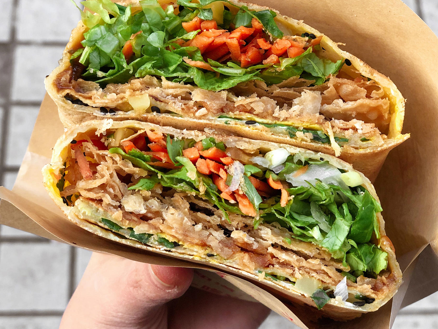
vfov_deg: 23.6
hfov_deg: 31.2
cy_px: 150
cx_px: 235
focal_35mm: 62
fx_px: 785
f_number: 2.4
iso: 32
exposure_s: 1/50
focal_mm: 6
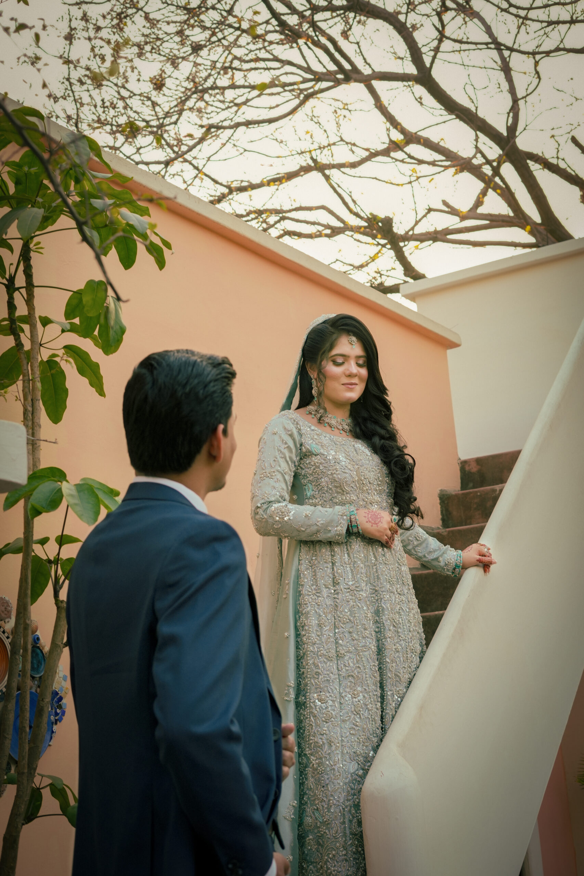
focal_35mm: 50
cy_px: 438
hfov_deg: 27.0
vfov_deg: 39.6
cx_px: 292
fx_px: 1216
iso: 640
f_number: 5
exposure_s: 1/160
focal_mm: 50
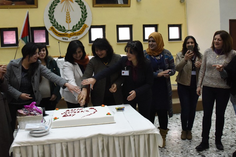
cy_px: 57
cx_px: 97
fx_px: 223
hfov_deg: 55.5
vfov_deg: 38.6
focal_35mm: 34
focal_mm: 24
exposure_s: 1/250
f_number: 8
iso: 6400
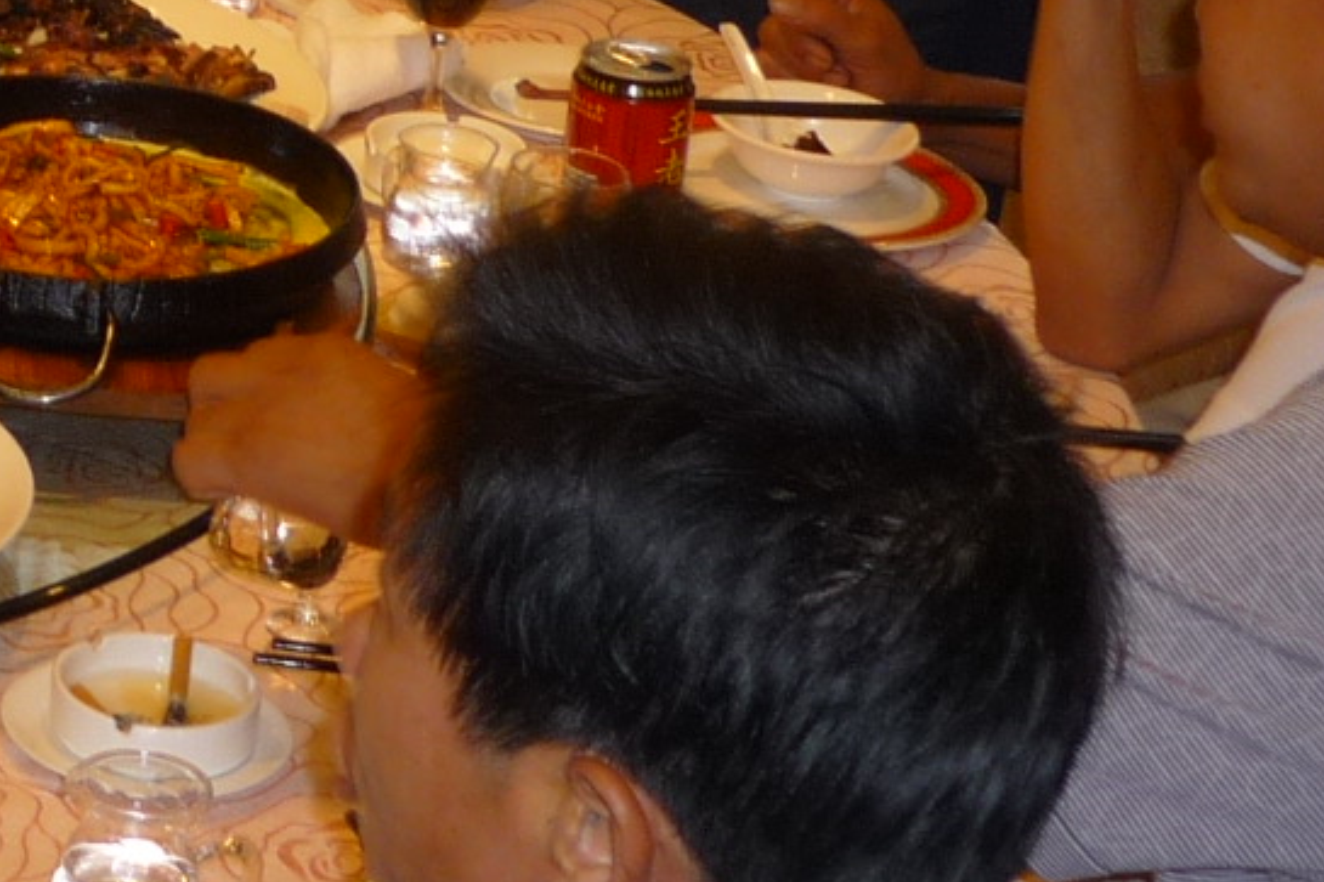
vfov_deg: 10.3
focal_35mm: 129
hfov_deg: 14.9
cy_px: -357
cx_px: -588
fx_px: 4743
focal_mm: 5.5
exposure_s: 1/30
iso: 100
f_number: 2.8
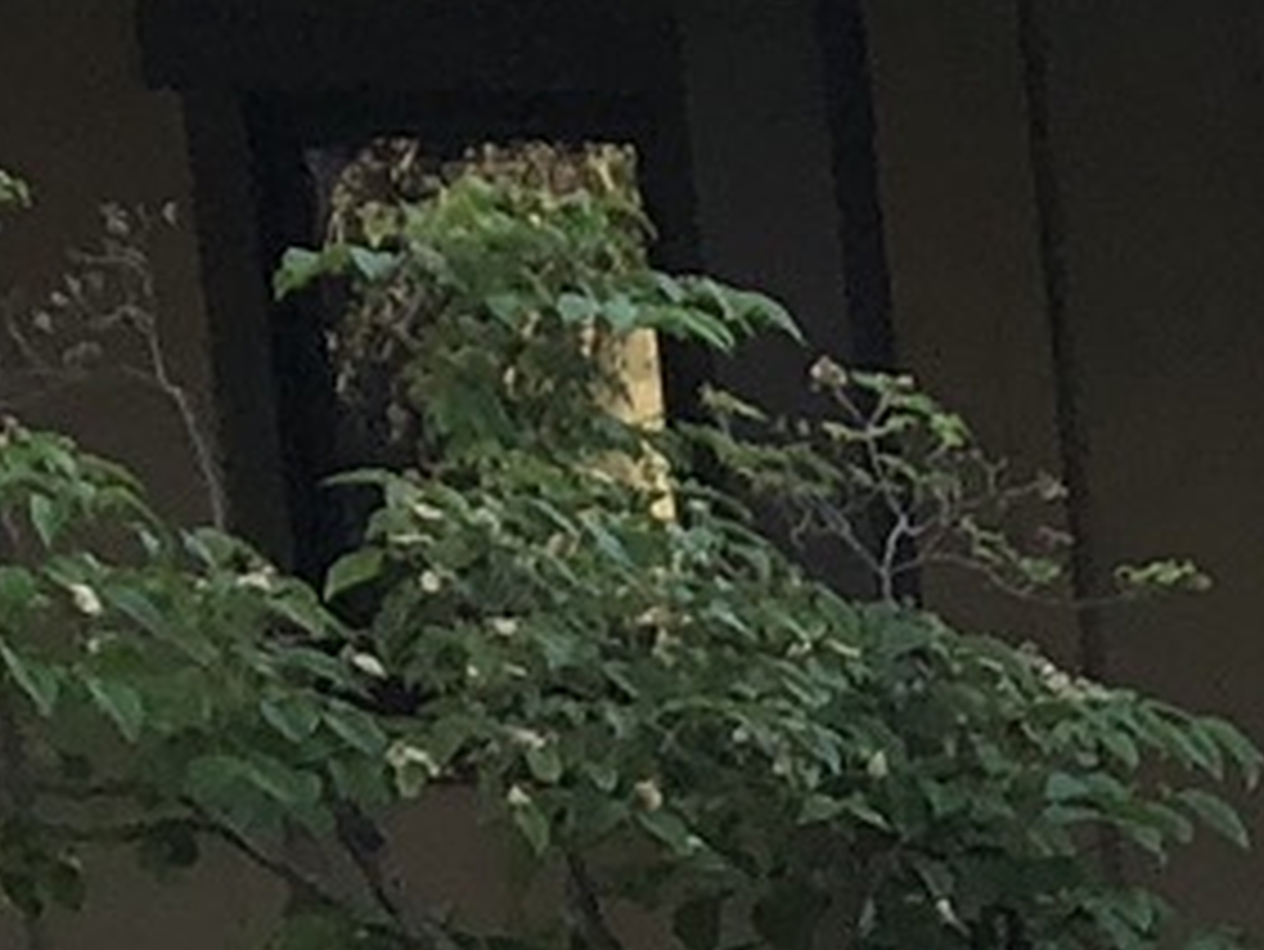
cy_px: 2900
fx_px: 7452
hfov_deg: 7.8
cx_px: 4291
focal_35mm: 204
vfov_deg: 6.6
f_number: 1.8
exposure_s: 1/120
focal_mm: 4
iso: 25
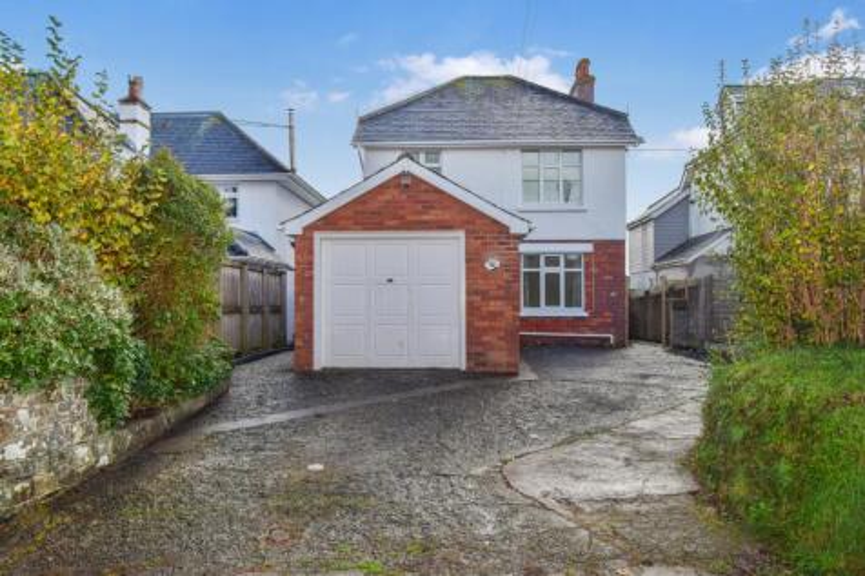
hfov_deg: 64.6
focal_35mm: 28
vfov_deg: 45.6
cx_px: 432
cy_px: 288
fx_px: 685
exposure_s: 1/200
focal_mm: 19
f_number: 10
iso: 160
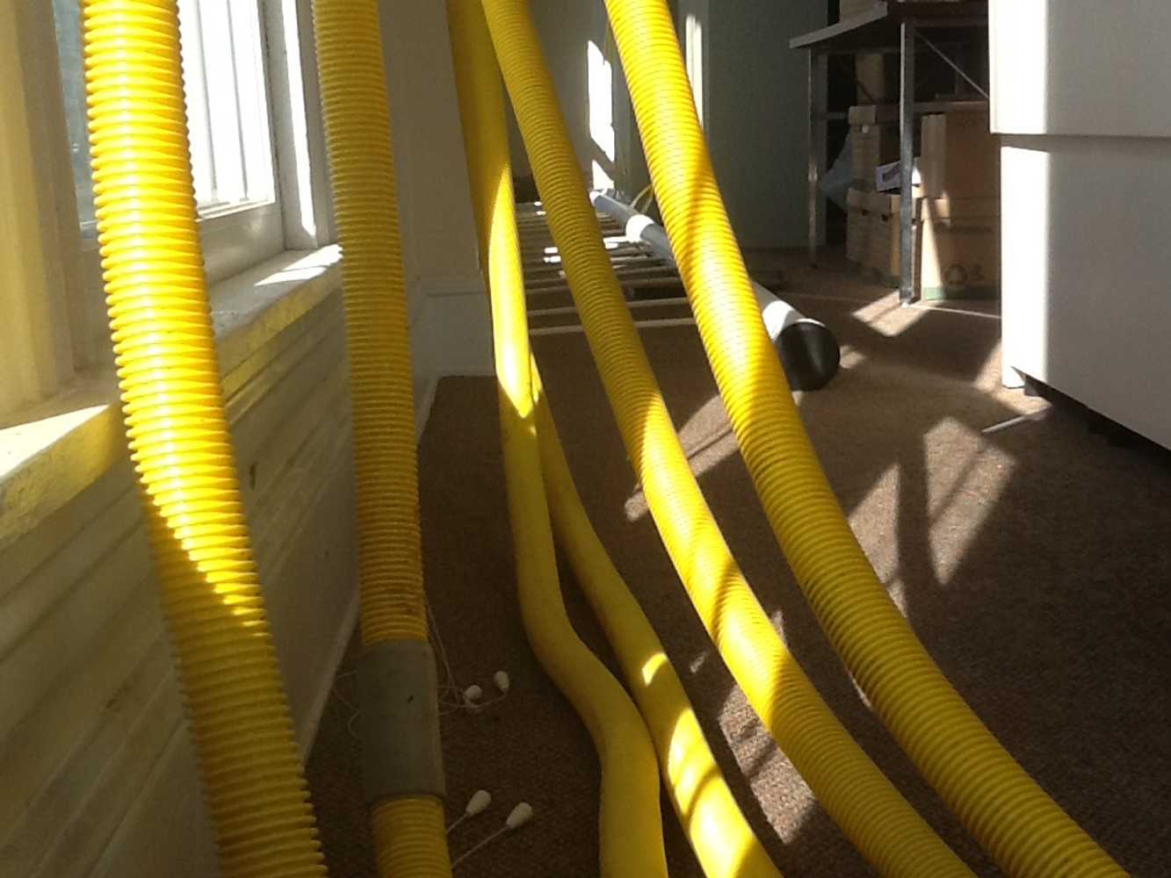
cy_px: 439
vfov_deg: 32.9
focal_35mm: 44
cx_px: 586
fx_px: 1489
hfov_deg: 42.9
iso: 40
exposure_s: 1/176
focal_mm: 2.03
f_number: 2.4
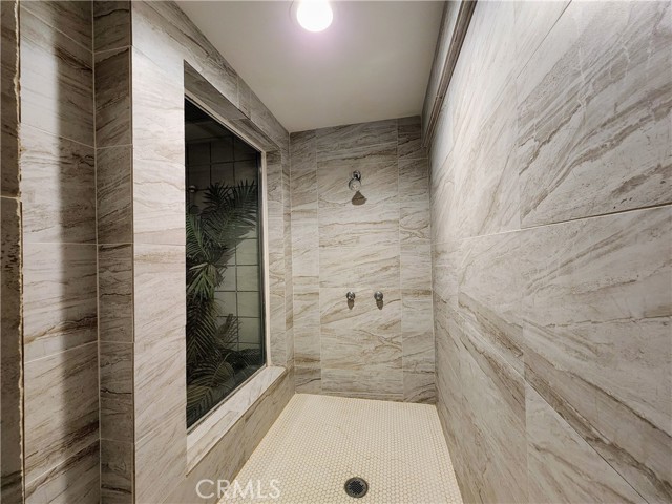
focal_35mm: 13
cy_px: 252
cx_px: 336
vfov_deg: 89.9
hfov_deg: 106.2
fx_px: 252
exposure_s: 1/60
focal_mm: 2.2
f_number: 2.2
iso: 400
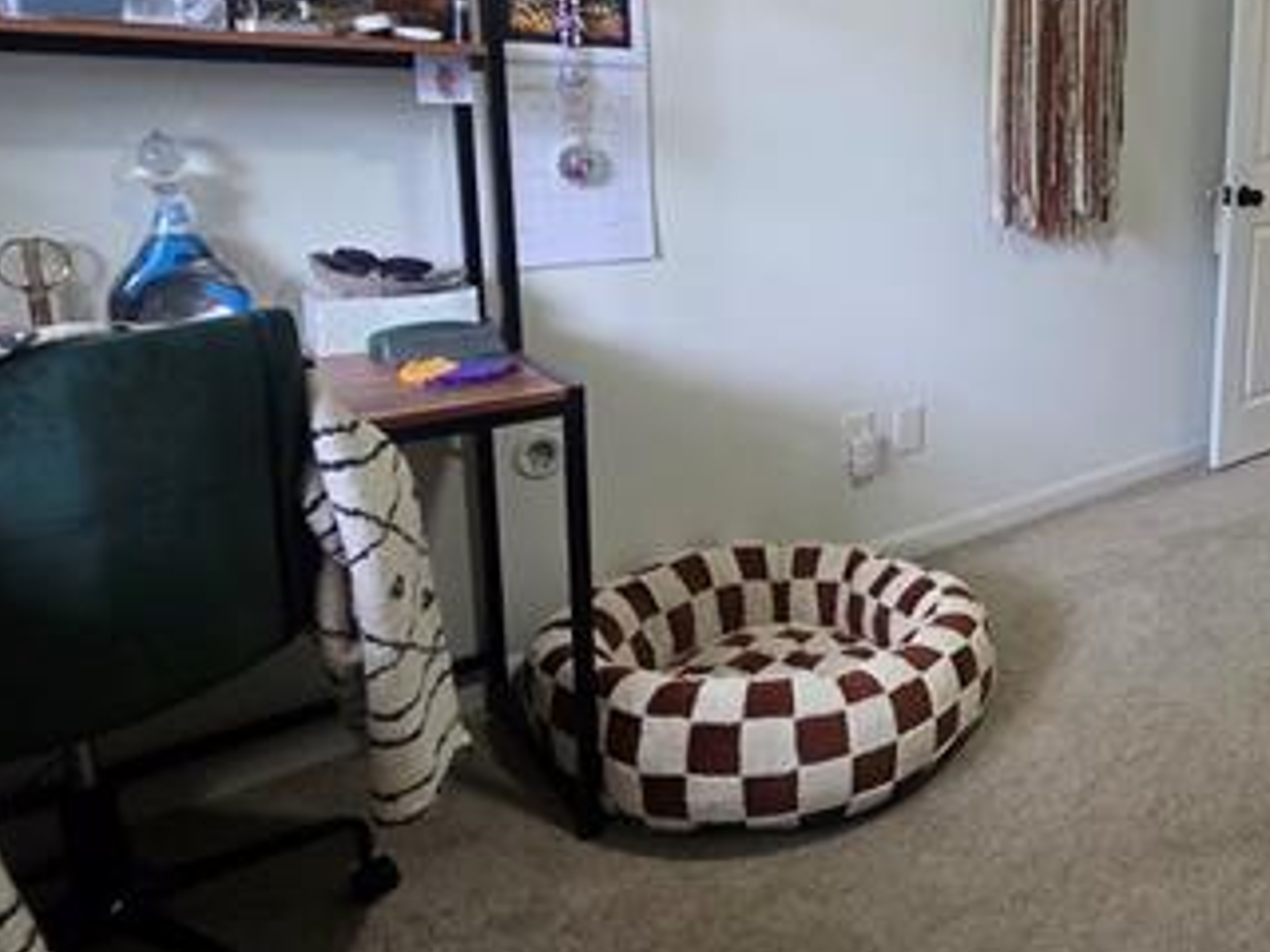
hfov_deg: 59.3
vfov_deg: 51.6
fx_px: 954
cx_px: 1095
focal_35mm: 26
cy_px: 286
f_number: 2.2
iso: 250
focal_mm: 2.2
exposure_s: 1/60
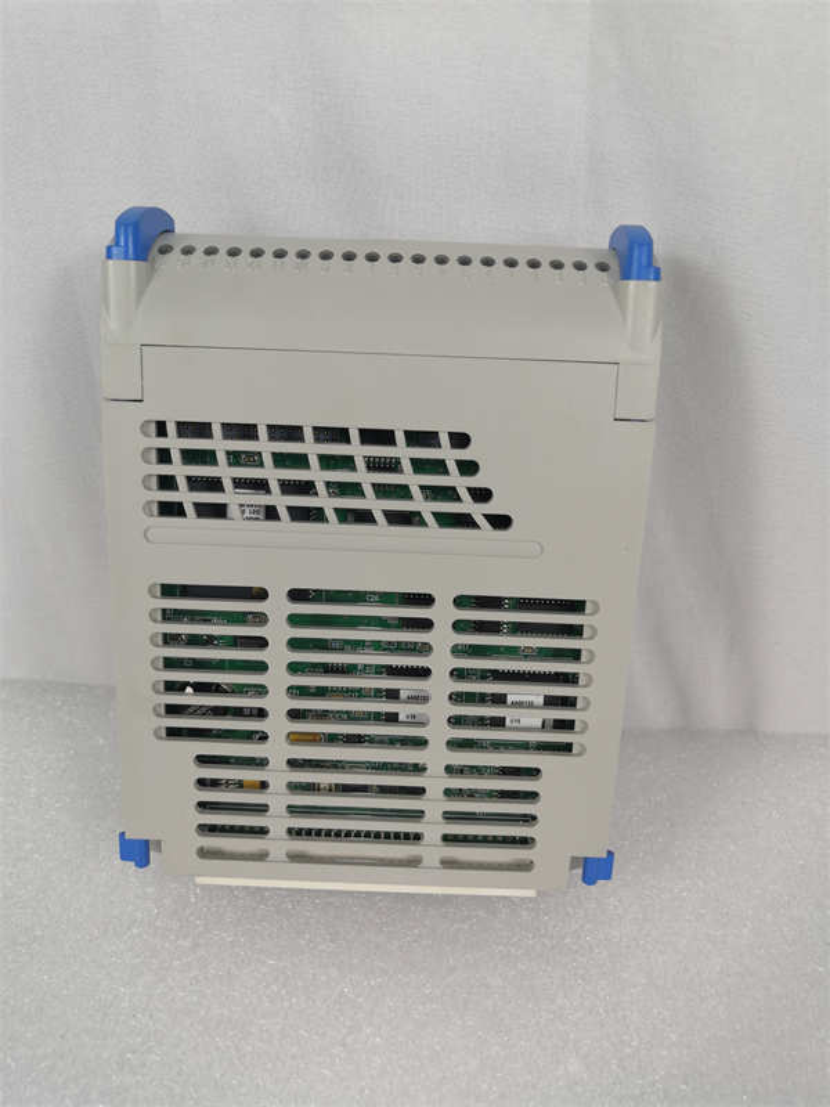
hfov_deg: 51.4
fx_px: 863
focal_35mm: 27
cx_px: 415
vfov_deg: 65.3
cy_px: 554
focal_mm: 3.95
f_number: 1.8
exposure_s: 1/100
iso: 50
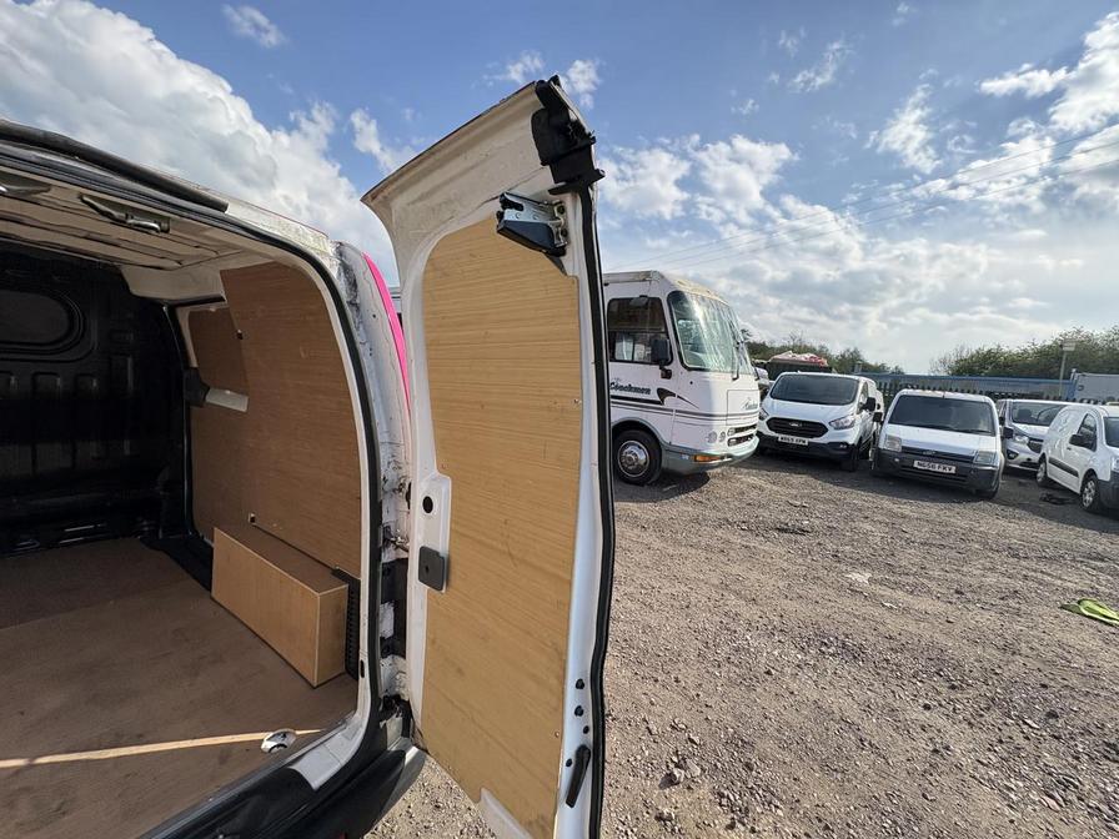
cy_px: 420
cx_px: 560
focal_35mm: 14
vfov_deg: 85.7
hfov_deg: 102.1
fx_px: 453
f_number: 2.2
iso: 64
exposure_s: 1/1277
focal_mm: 2.22
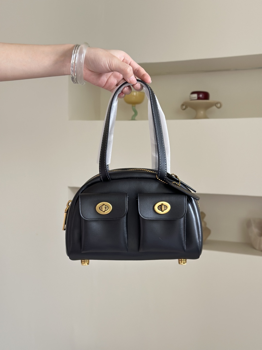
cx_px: 131
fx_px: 484
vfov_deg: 39.7
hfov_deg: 30.3
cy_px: 175
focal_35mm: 48
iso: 250
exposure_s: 1/60
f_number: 1.78
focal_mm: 6.86
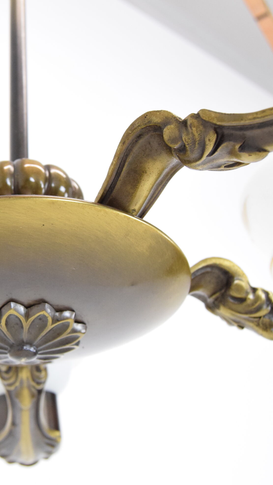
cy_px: 242
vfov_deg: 38.0
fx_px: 705
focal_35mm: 55
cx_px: 10
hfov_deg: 21.3
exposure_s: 1/125
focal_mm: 23
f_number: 5.6
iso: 1600
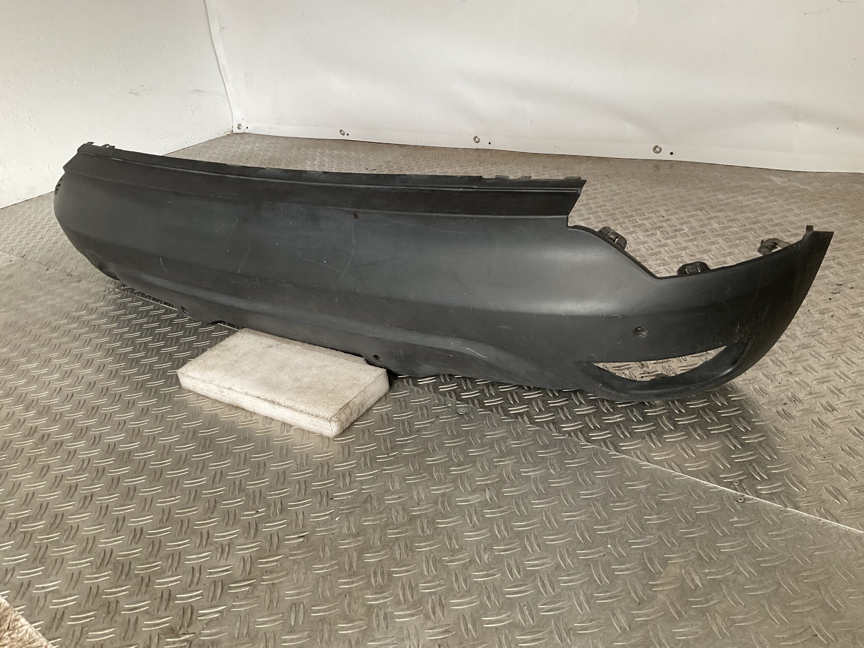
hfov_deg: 61.7
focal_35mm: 29
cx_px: 432
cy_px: 324
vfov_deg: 48.2
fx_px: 724
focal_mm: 3
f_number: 1.8
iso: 64
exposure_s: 1/100
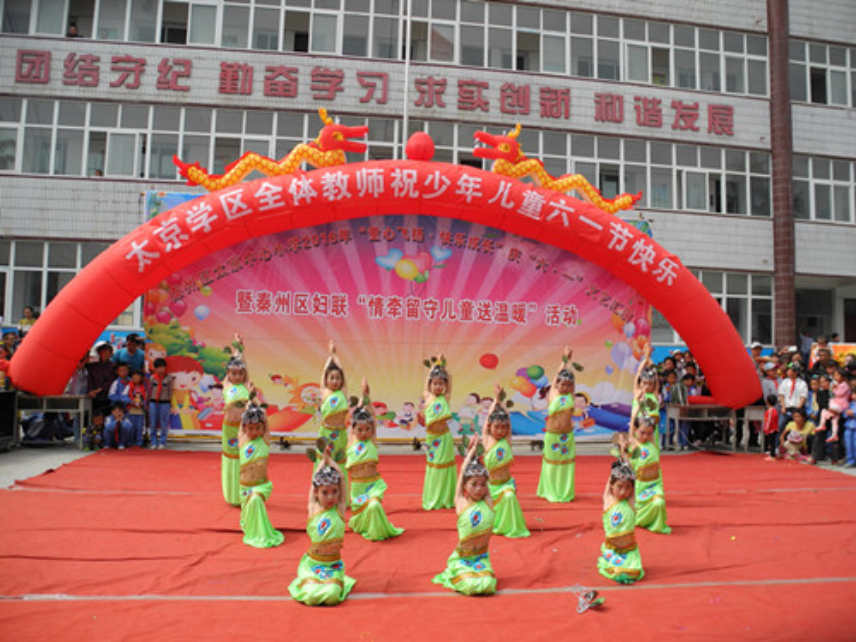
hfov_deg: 63.4
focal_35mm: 28
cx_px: 428
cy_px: 321
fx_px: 692
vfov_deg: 49.7
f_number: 3.2
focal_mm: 6
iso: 100
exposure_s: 1/800
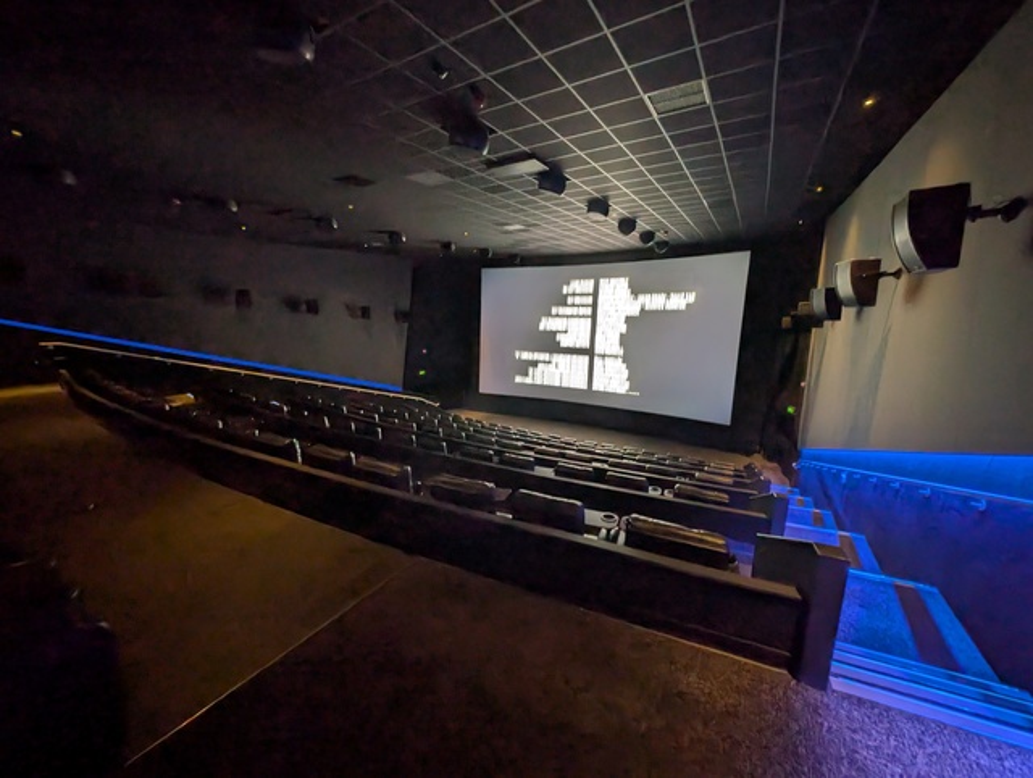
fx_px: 359
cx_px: 516
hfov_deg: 110.5
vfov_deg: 94.6
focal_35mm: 12
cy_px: 389
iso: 442
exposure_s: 1/2.67
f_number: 1.95
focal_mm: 2.23
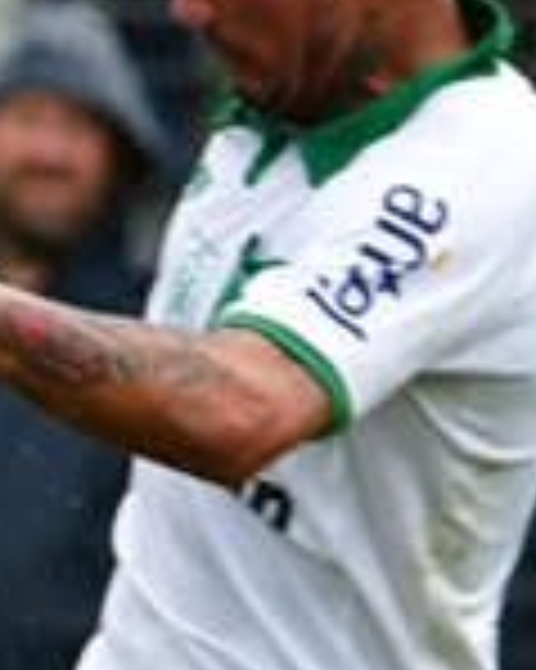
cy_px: 713
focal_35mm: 3867
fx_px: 76759
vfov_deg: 0.5
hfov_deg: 0.4
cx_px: -964
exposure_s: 1/640
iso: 800
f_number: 8
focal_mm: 400
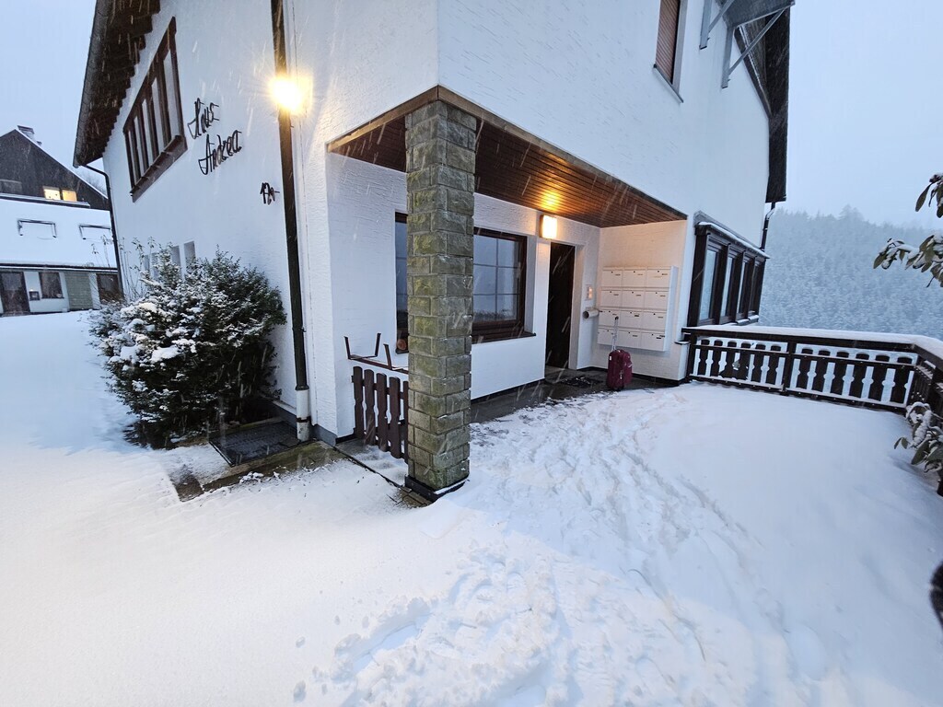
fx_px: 354
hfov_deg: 106.2
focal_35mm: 13
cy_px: 354
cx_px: 472
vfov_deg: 89.9
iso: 500
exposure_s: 1/33
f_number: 2.2
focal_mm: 2.2
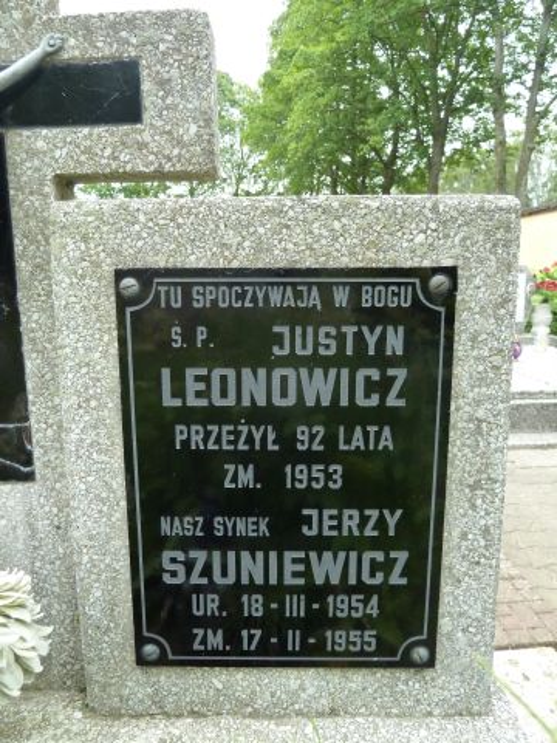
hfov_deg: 54.9
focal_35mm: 25
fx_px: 536
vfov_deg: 69.4
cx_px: 278
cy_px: 372
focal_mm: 4.1
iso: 250
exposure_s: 1/200
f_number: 3.3
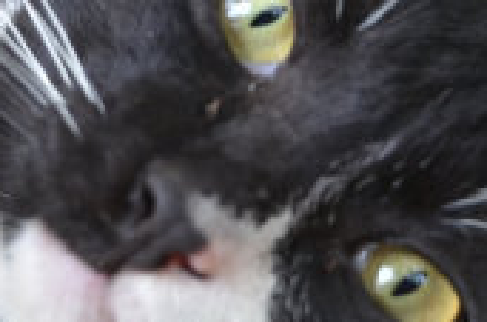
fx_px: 3332
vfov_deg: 5.5
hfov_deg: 8.4
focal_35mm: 247
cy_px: 121
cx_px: 276
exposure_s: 1/125
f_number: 4.5
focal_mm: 46
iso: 250
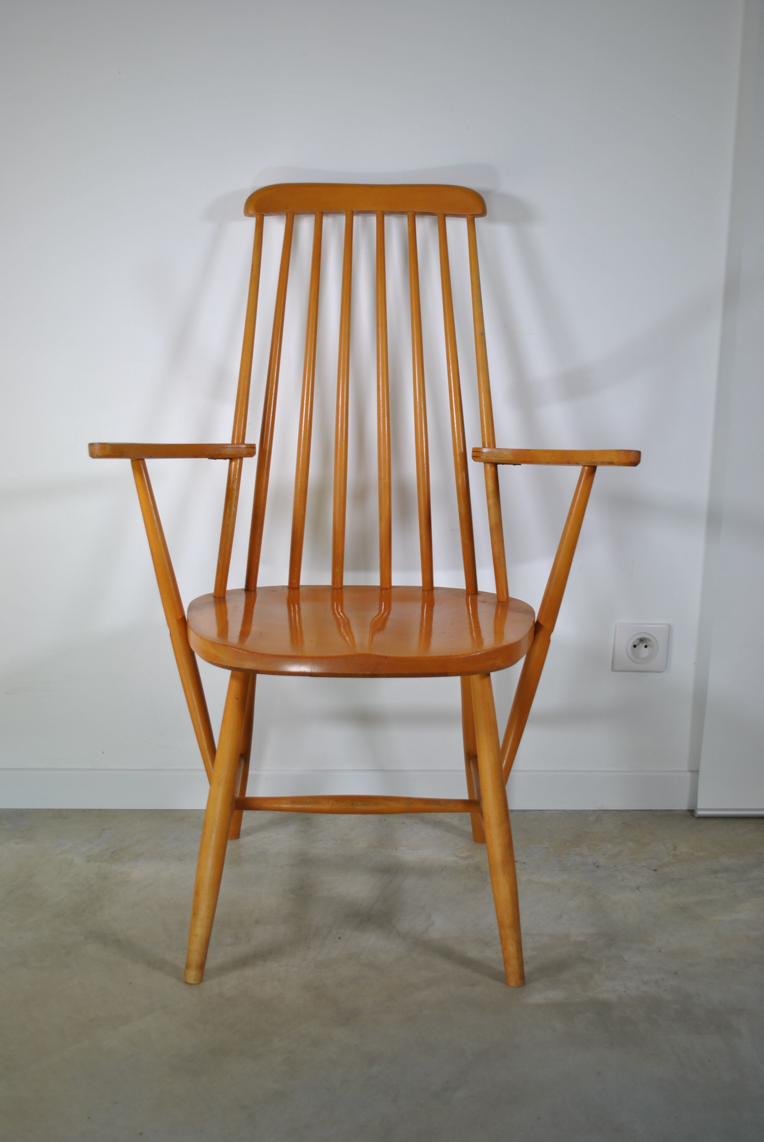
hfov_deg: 34.3
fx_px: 1238
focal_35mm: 39
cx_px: 382
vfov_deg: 49.5
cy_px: 571
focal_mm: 26
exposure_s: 1/60
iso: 100
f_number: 4.2
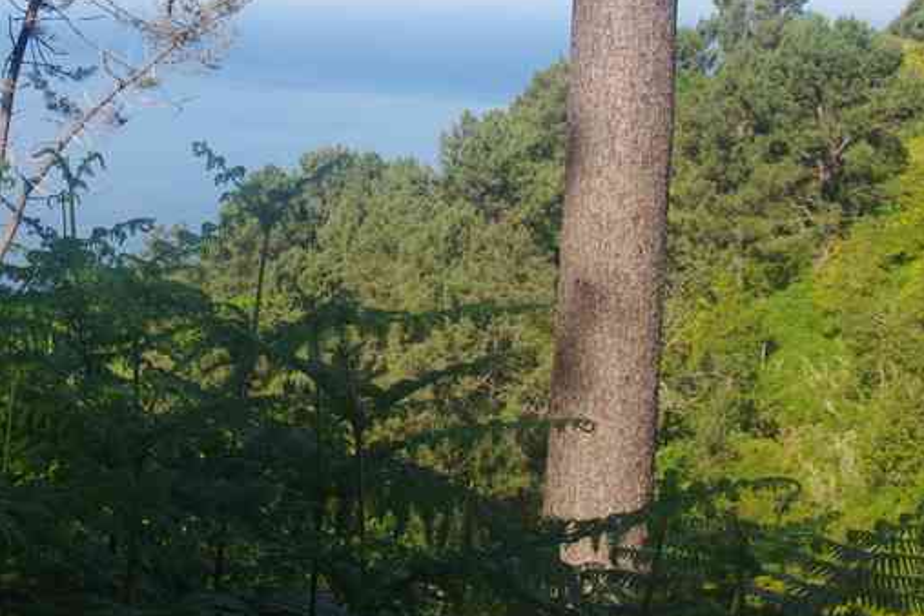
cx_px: 90
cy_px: 160
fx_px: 1822
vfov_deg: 19.1
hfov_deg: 27.4
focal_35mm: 71
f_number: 11
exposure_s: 1/50
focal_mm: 24
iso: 200
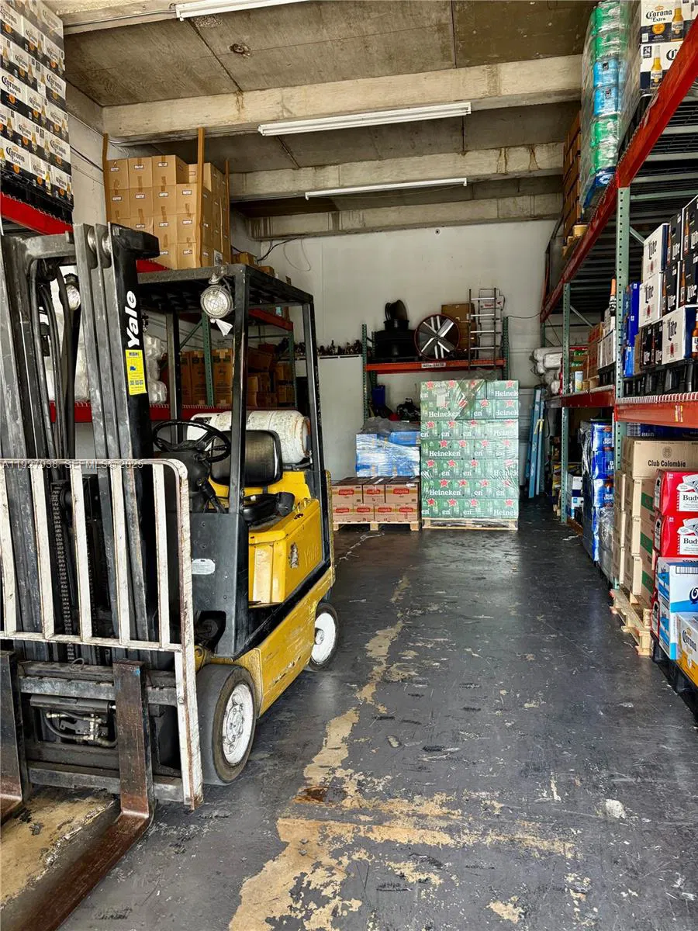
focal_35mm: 26
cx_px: 349
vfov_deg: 67.3
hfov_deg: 53.1
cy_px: 466
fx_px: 699
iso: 125
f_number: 1.6
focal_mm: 5.96
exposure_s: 1/70
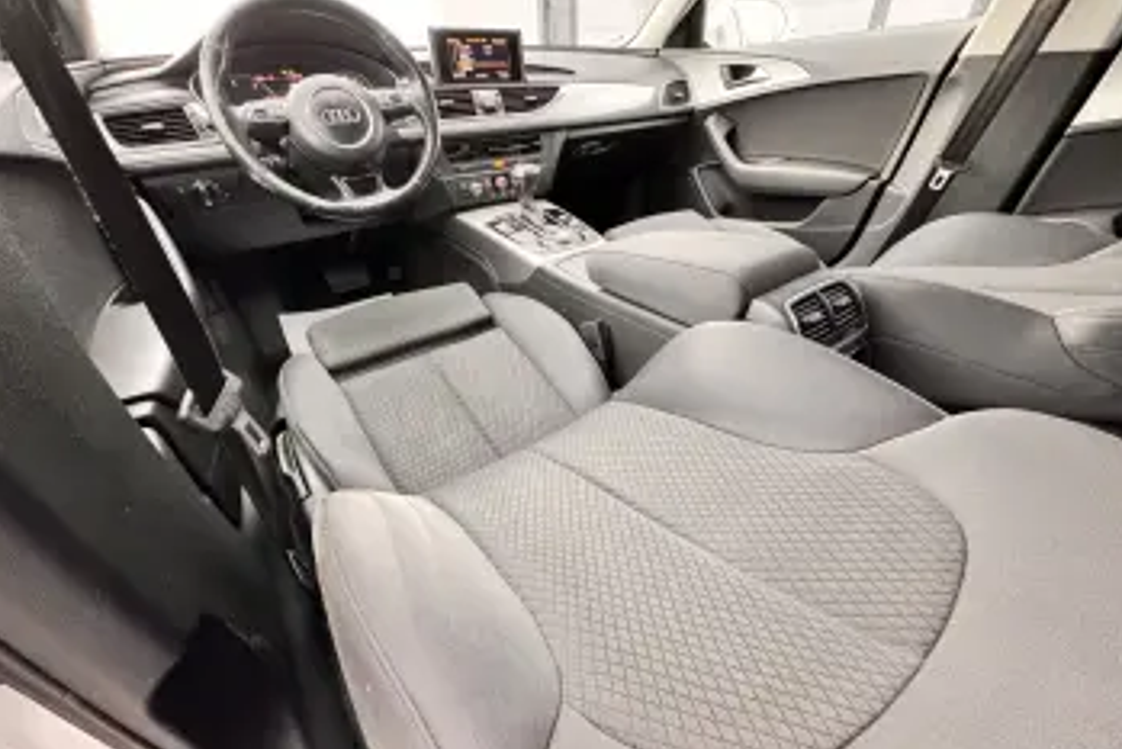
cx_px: 572
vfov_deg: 77.4
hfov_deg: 100.4
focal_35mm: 15
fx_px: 468
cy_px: 379
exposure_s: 1/60
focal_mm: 2.22
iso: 640
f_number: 2.2
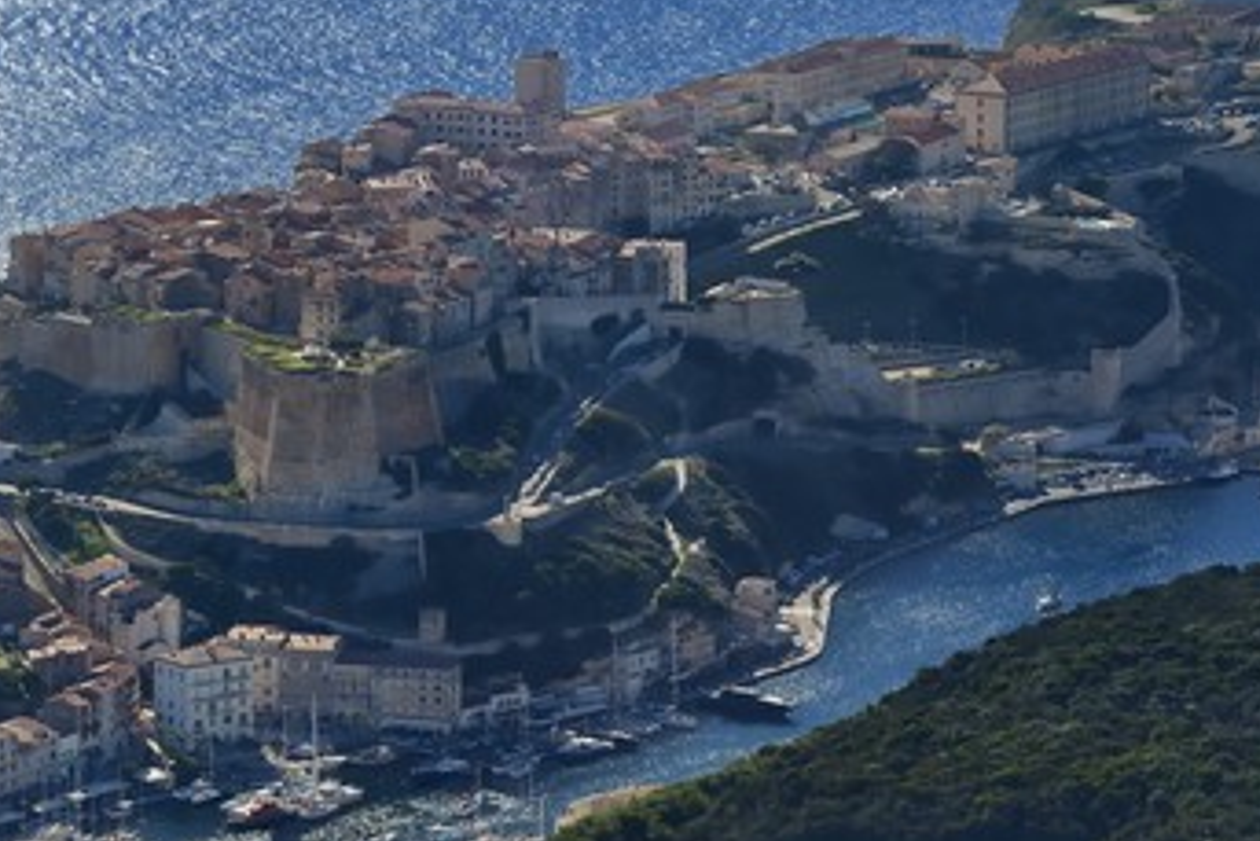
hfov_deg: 10.5
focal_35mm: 196
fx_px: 6863
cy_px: 349
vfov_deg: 7.0
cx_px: 731
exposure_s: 1/800
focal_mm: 160
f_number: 14
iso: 400
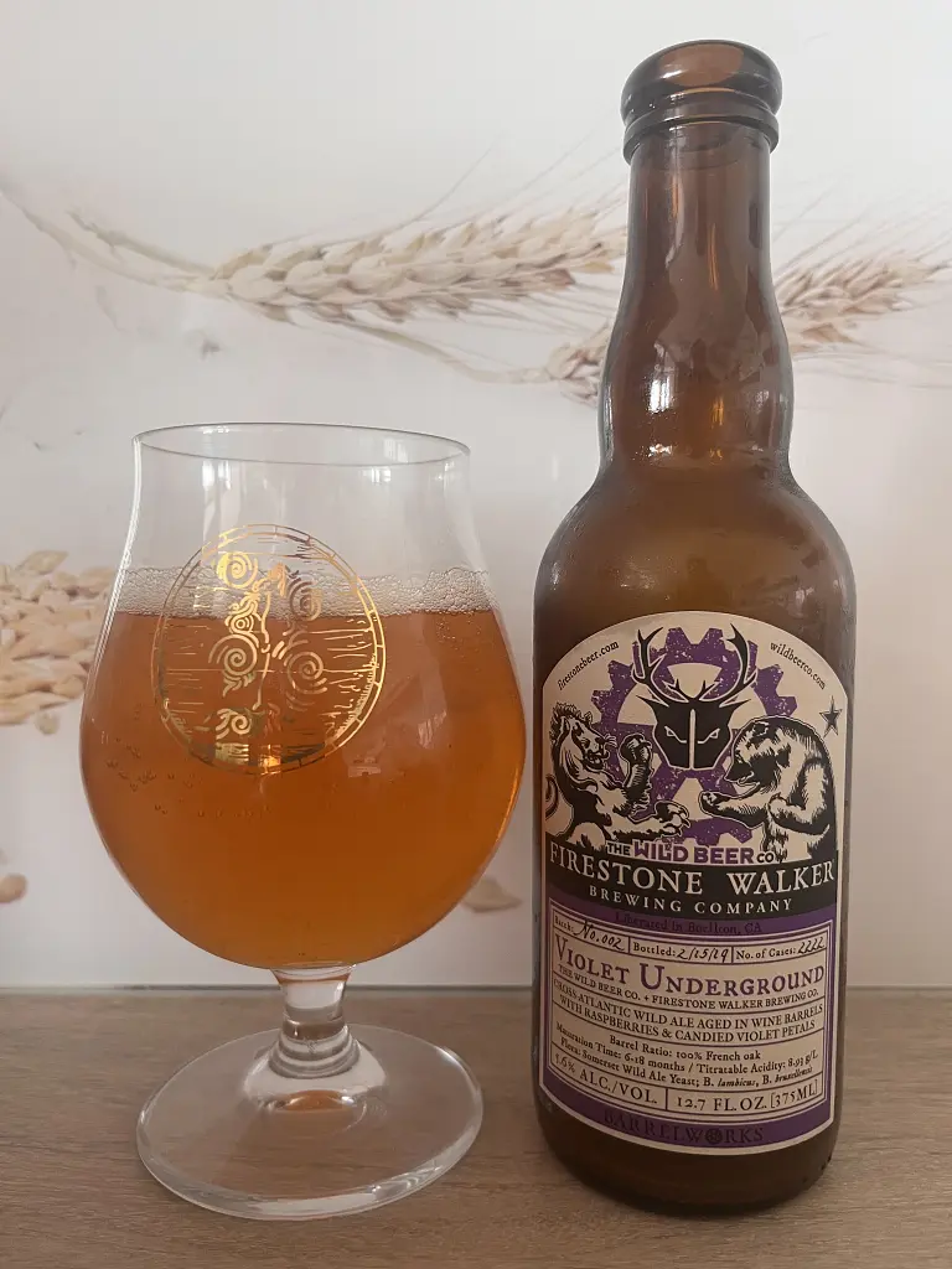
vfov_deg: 67.3
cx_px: 476
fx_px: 953
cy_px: 634
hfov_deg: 53.1
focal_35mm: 26
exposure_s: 1/60
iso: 160
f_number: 1.6
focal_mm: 5.1
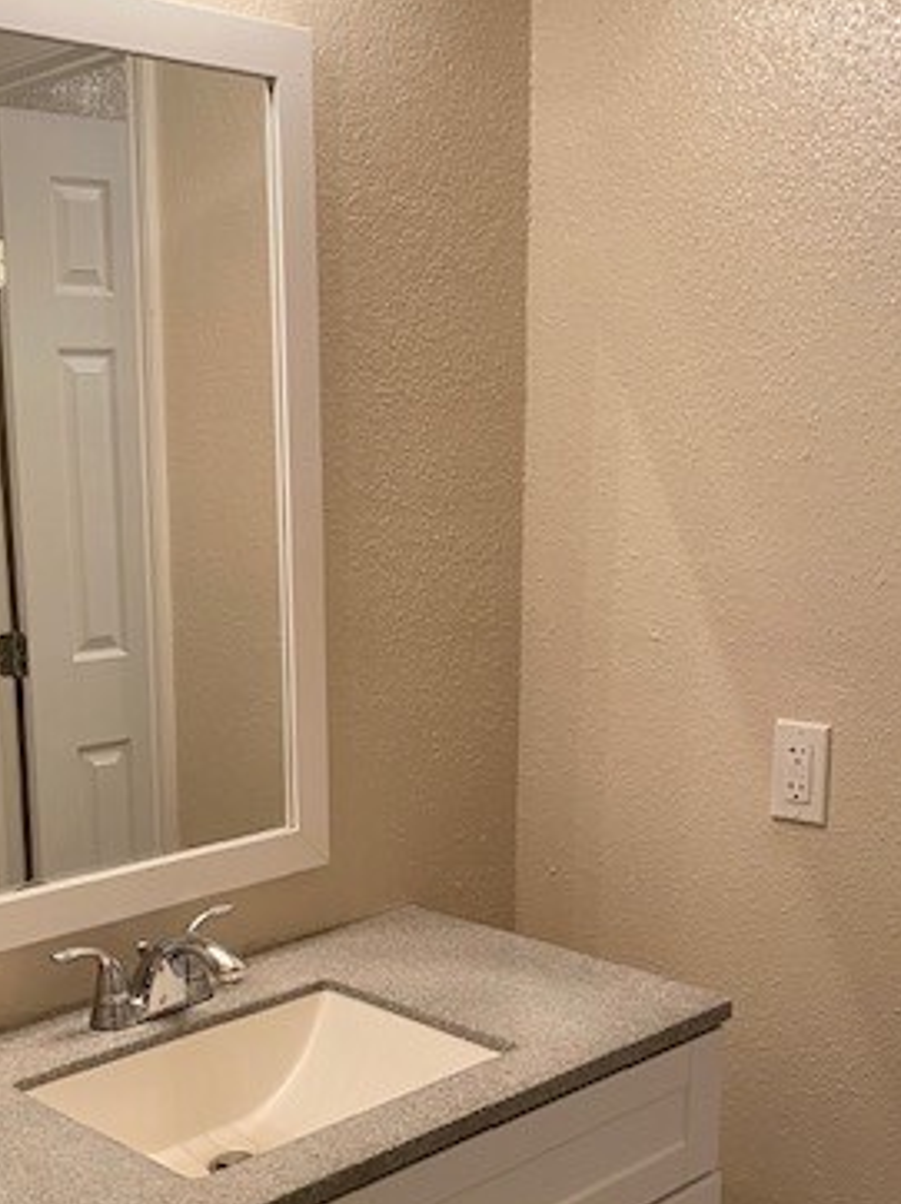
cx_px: 356
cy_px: 868
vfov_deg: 40.4
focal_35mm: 46
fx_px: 1598
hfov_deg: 31.4
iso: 80
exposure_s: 1/60
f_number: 1.8
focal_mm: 4.25
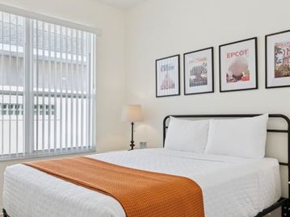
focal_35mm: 34
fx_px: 285
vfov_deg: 41.8
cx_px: 143
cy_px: 113
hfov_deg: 54.0
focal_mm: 12
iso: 200
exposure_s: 1/100
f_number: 9
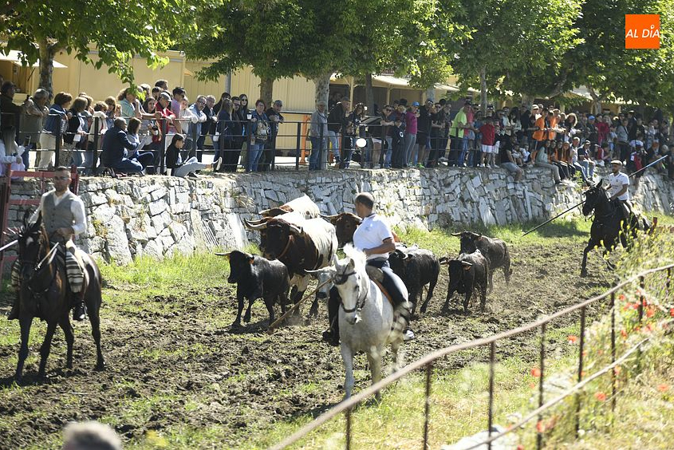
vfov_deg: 7.6
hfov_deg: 11.4
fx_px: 3390
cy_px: 225
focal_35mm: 181
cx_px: 337
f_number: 4.5
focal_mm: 180
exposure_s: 1/320
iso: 160
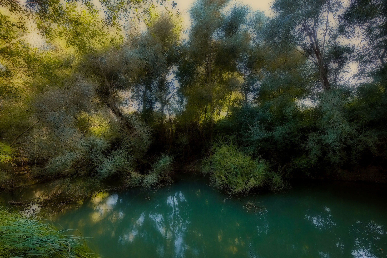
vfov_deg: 77.3
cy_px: 129
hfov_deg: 100.4
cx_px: 194
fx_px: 161
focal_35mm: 15
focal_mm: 10
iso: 1600
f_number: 8
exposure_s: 1/70
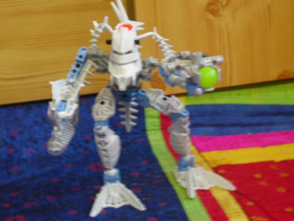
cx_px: 147
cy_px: 110
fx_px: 578
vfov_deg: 21.6
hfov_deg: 28.6
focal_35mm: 68
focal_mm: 10.4
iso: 153
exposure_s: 1/4.2
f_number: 3.7
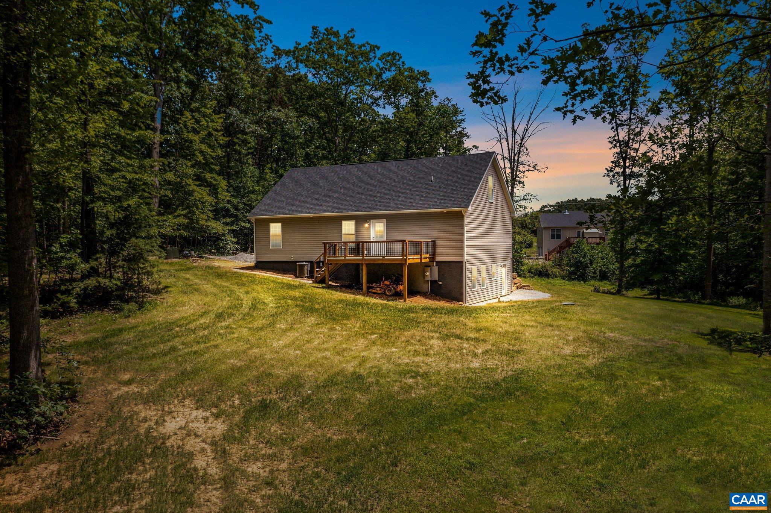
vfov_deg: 46.4
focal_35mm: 28
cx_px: 386
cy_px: 256
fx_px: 599
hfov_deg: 65.5
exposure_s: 1/80
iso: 100
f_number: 3.2
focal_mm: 10.26
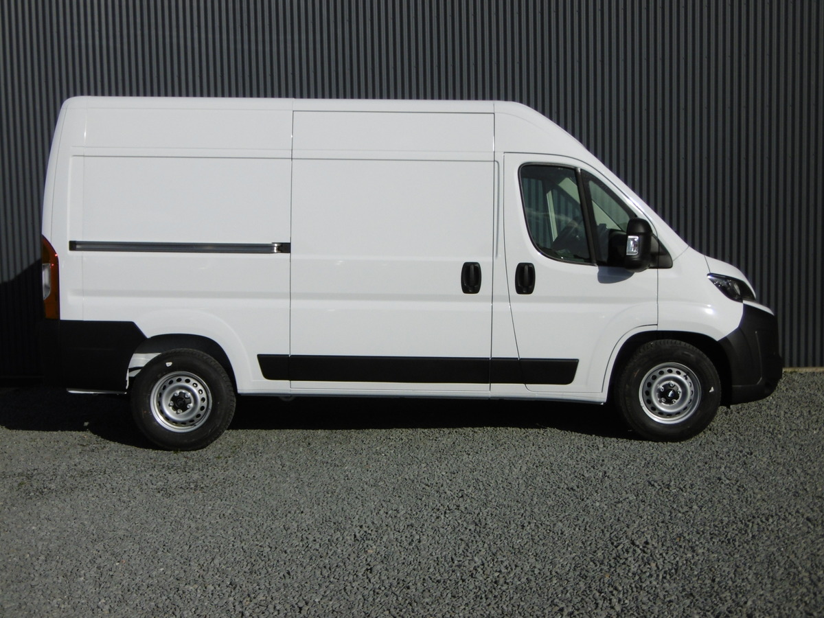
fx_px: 1024
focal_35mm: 43
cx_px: 412
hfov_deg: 43.9
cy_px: 309
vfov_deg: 33.6
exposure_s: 1/500
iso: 100
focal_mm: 7.7
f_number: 9.7
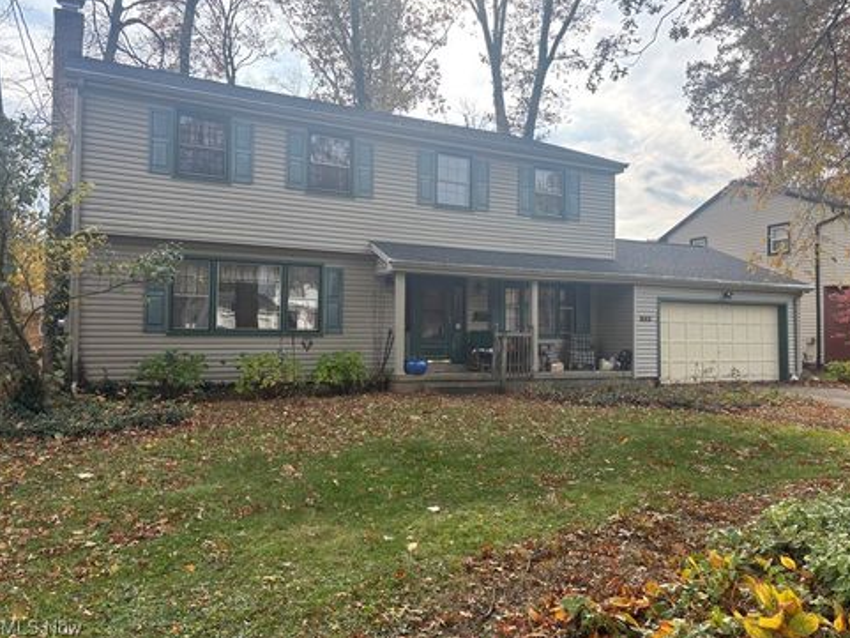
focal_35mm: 27
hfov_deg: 65.3
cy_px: 315
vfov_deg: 51.4
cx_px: 438
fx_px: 663
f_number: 1.6
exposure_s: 1/935
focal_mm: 5.96
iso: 50
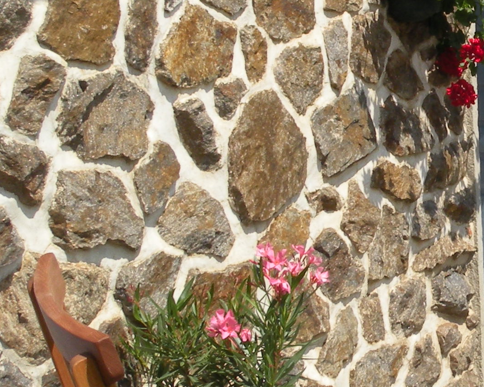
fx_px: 1304
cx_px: 600
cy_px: 50
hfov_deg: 19.6
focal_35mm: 91
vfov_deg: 16.7
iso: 64
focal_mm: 4.7
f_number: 6.3
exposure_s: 1/243
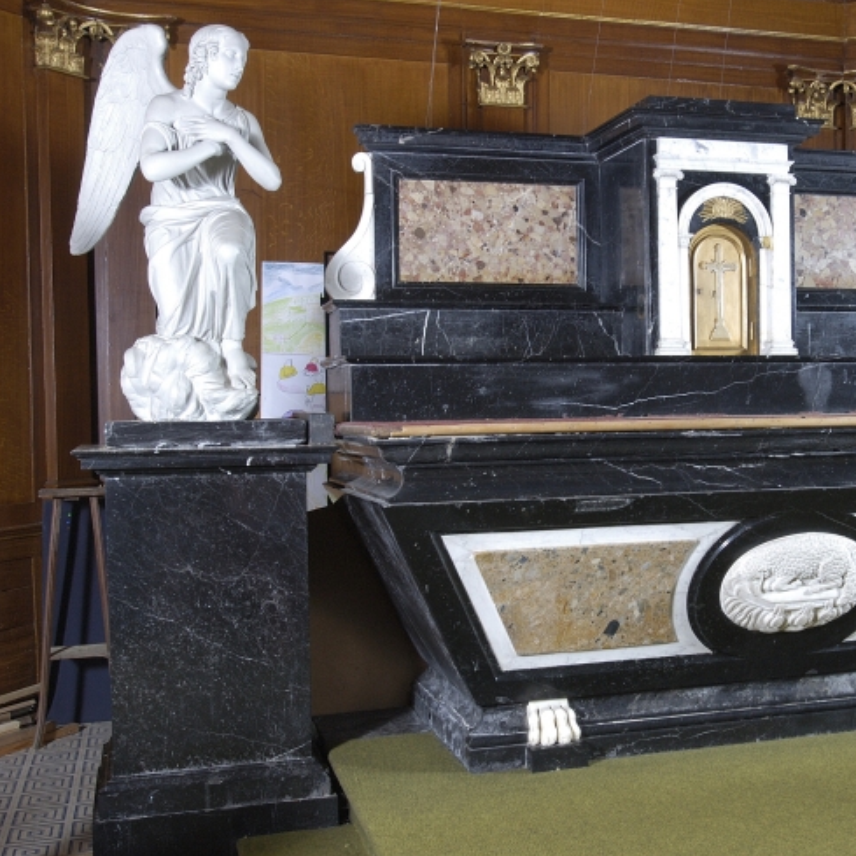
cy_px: 441
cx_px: 620
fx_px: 1343
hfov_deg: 34.8
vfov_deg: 35.4
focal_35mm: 48
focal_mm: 24
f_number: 6.3
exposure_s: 1/30
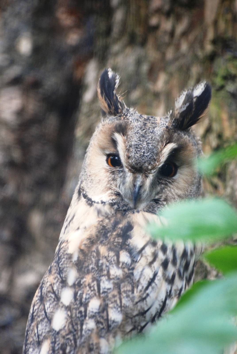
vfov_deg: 4.6
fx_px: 4431
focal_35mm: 450
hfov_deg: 3.1
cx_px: 118
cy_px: 177
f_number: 5.6
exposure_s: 1/50
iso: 400
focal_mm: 300
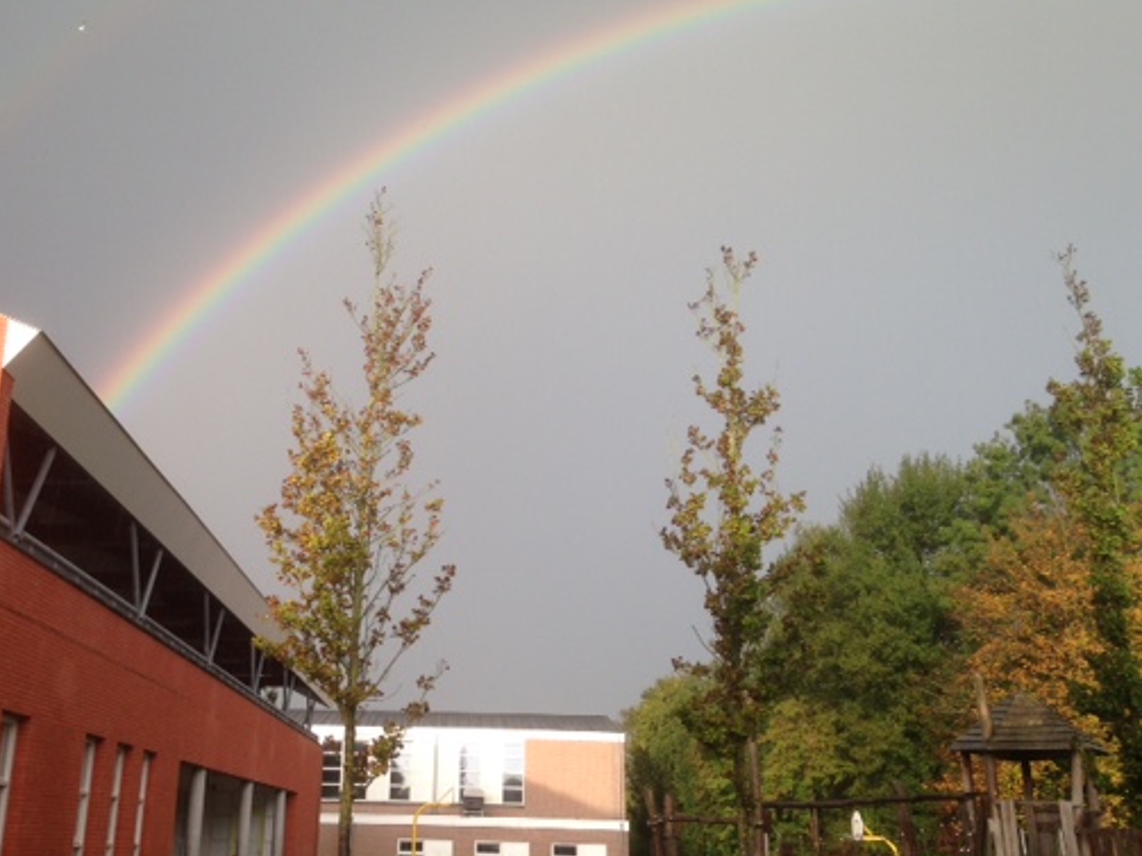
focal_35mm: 42
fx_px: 1385
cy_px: 418
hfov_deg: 44.6
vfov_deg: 34.3
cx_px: 463
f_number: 2.4
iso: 50
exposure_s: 1/162
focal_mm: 4.12
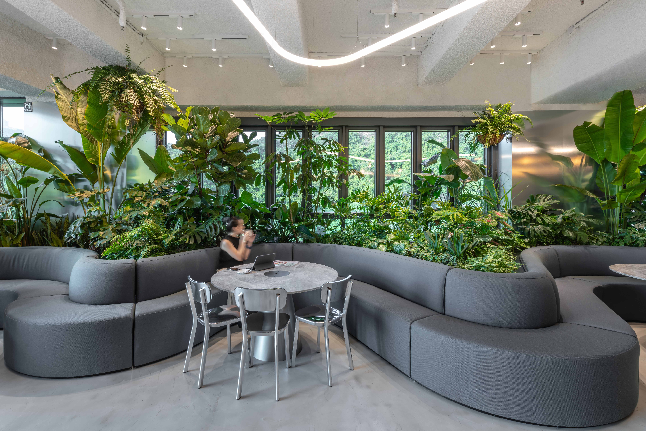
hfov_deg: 96.7
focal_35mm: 16
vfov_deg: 73.7
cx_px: 323
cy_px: 216
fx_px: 287
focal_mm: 16
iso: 31
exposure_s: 1/1.25
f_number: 14
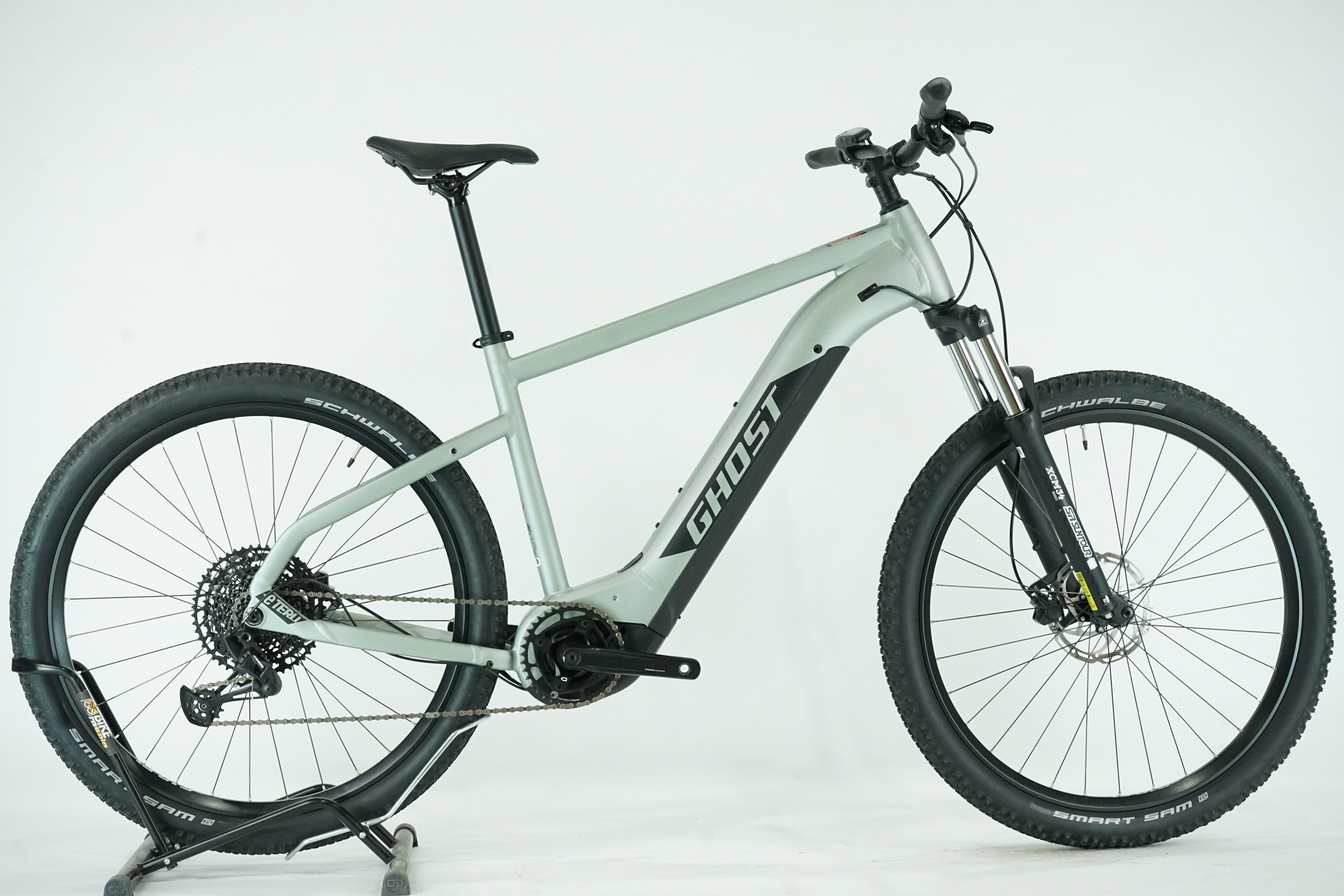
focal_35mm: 59
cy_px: 448
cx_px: 672
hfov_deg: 33.9
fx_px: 2202
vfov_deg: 23.0
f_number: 8
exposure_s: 1/200
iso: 3200
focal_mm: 59
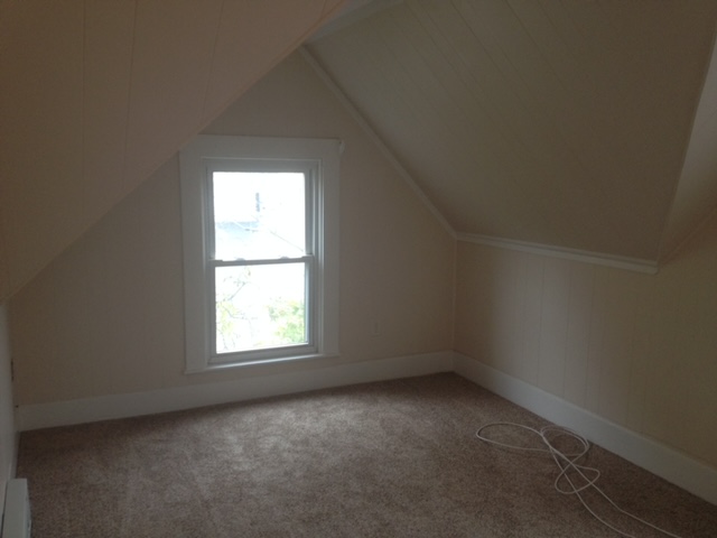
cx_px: 358
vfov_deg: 40.7
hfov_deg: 52.6
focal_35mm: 35
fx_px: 725
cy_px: 269
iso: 100
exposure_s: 1/20
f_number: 2.4
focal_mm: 4.28
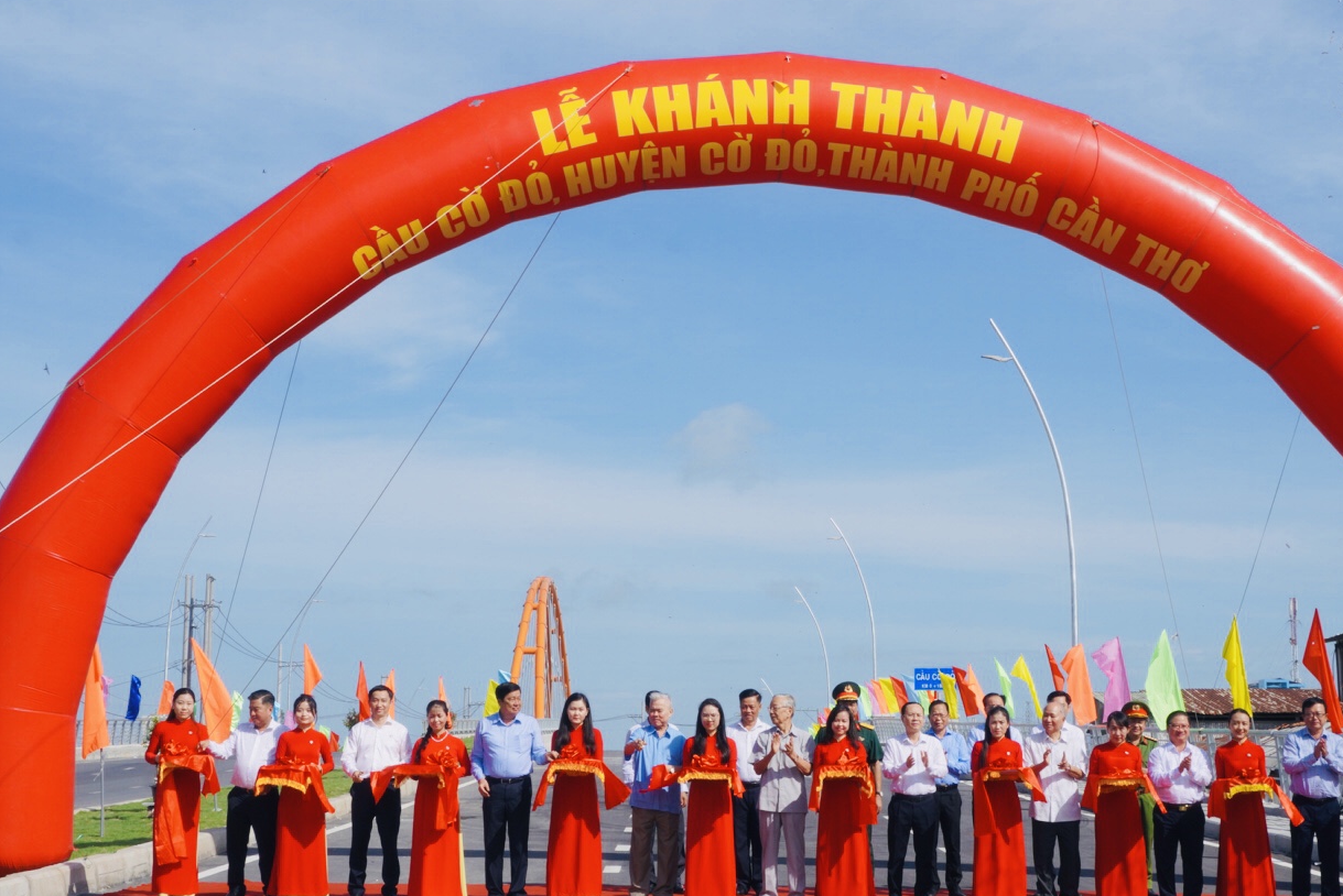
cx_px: 782
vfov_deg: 22.1
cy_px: 437
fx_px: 2301
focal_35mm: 62
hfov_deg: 32.5
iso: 100
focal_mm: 31
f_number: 16
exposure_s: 1/100
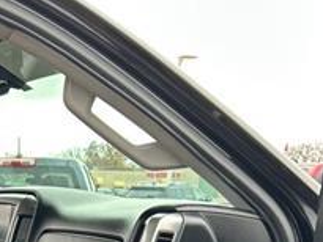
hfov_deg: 22.4
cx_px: -52
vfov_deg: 16.9
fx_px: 756
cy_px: 339
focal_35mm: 81
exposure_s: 1/142
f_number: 1.5
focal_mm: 5.7
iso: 32
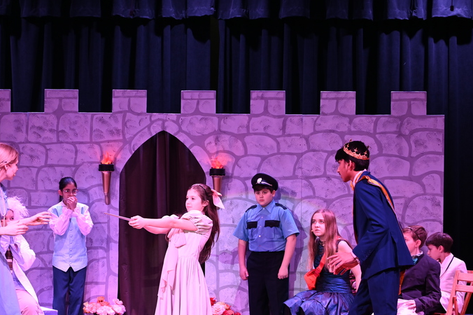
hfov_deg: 19.3
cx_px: 181
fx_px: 1392
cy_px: 219
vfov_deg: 12.9
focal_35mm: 106
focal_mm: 70
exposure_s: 1/125
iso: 900
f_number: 4
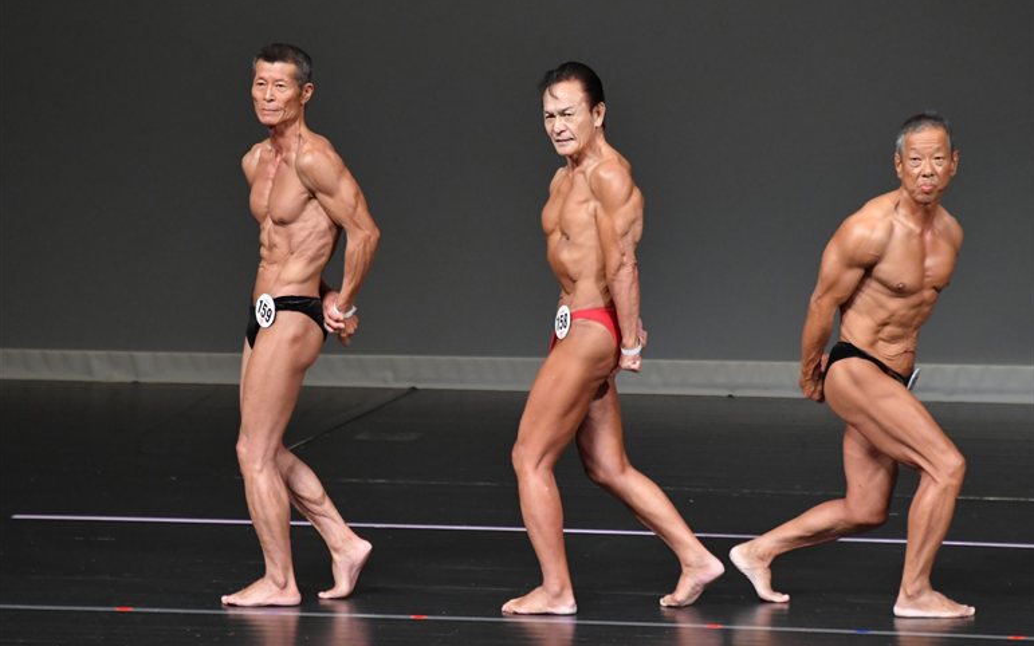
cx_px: 518
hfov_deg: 5.5
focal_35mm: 384
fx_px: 10822
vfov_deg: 3.4
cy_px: 318
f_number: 5.6
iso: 4000
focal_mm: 250
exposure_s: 1/400
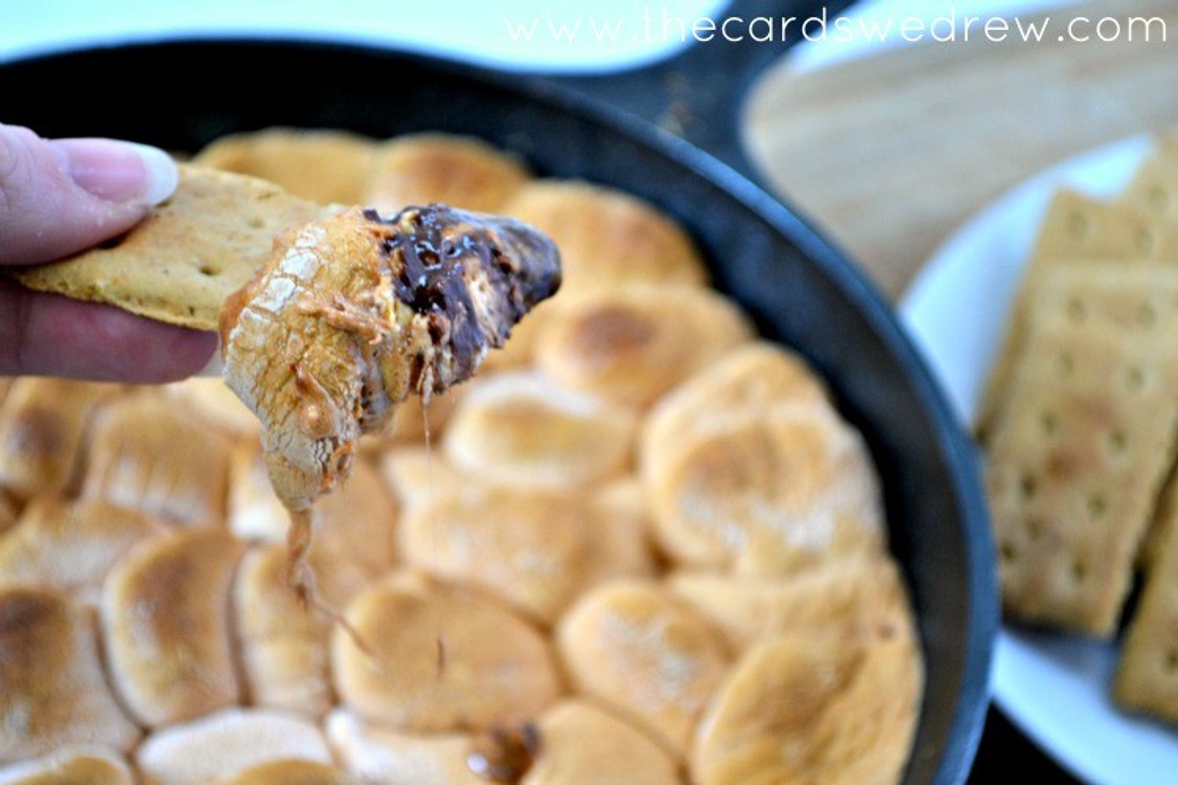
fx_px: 2552
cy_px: 392
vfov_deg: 17.5
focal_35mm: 78
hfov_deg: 26.0
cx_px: 589
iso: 500
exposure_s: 1/15
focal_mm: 52
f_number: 5.6
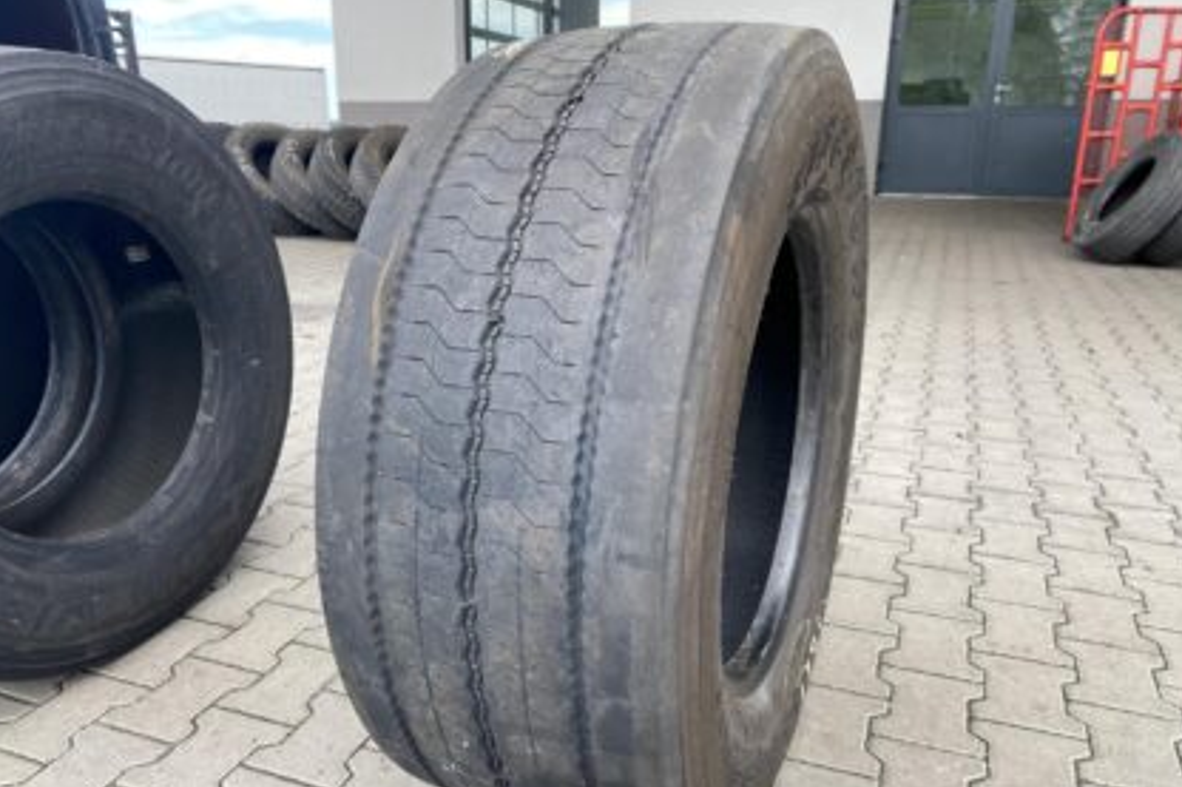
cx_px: 580
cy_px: 442
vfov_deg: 46.3
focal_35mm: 28
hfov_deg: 65.5
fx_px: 919
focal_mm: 4.25
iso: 32
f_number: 1.8
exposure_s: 1/260
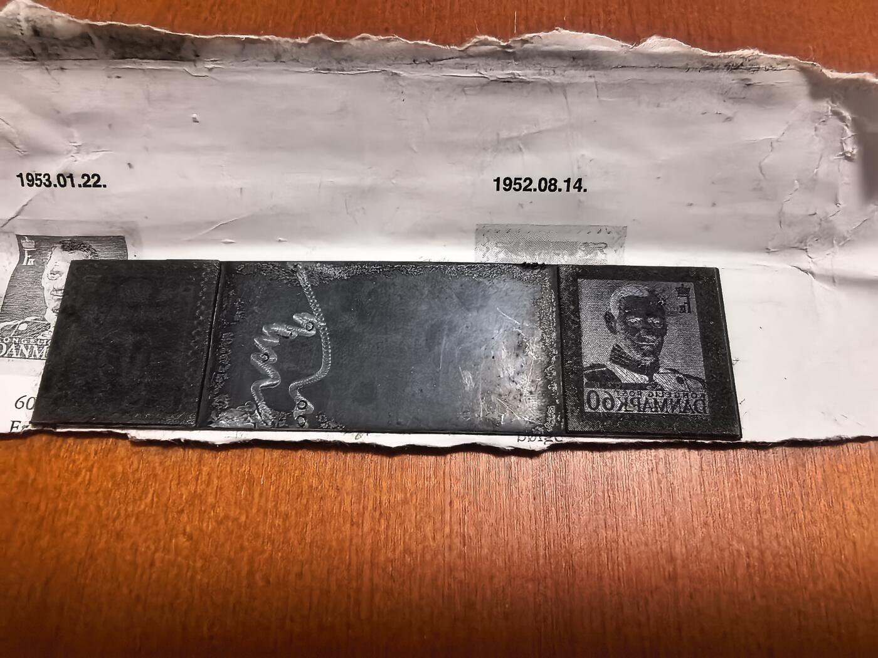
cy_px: 329
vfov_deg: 56.8
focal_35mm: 24
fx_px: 609
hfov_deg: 71.6
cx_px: 439
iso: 800
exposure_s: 1/25
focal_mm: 1.68
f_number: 2.2
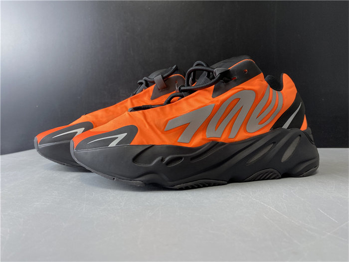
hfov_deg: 67.3
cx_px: 174
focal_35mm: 26
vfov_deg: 53.1
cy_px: 131
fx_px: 262
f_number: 1.8
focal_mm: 4.25
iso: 80
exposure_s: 1/50
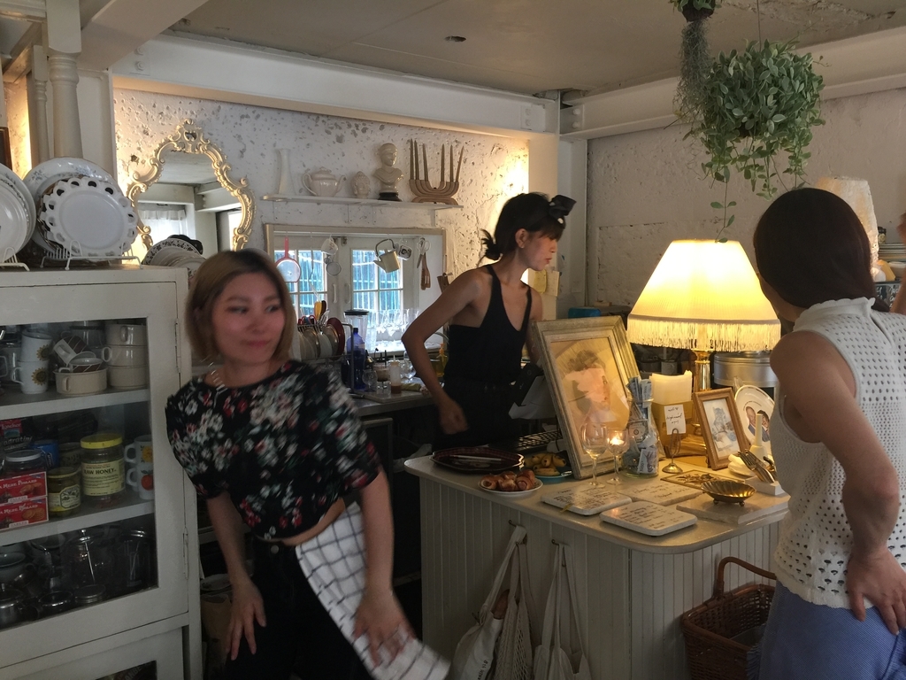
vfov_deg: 48.2
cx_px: 453
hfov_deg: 61.7
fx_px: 759
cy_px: 340
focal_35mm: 29
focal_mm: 4.15
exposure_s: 1/15
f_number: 2.2
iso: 50
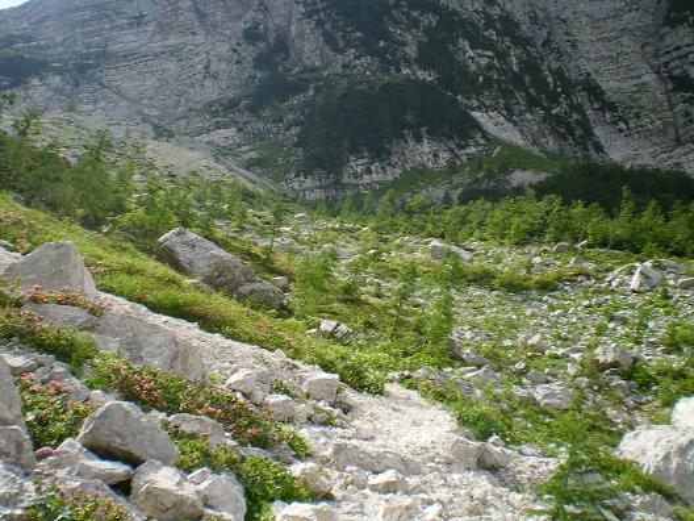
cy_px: 260
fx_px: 762
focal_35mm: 38
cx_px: 347
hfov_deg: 49.0
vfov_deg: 37.7
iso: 64
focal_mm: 6.3
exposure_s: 1/160
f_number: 4.6
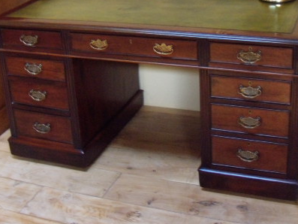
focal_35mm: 58
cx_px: 152
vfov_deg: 25.1
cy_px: 68
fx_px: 499
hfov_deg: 33.2
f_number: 3.6
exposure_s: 1/8
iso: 400
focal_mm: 6.4
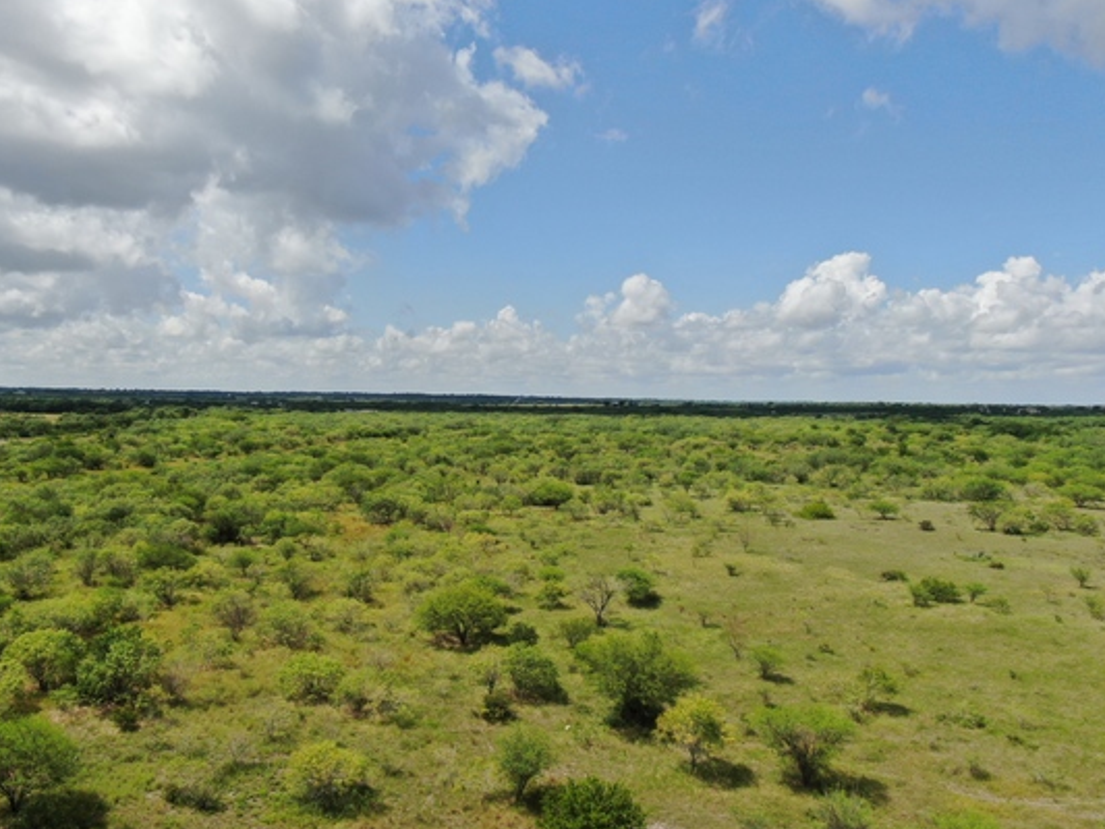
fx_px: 958
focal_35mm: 30
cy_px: 408
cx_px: 485
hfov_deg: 59.8
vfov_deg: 46.8
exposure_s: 1/2000
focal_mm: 4.48
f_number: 2.8
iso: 100
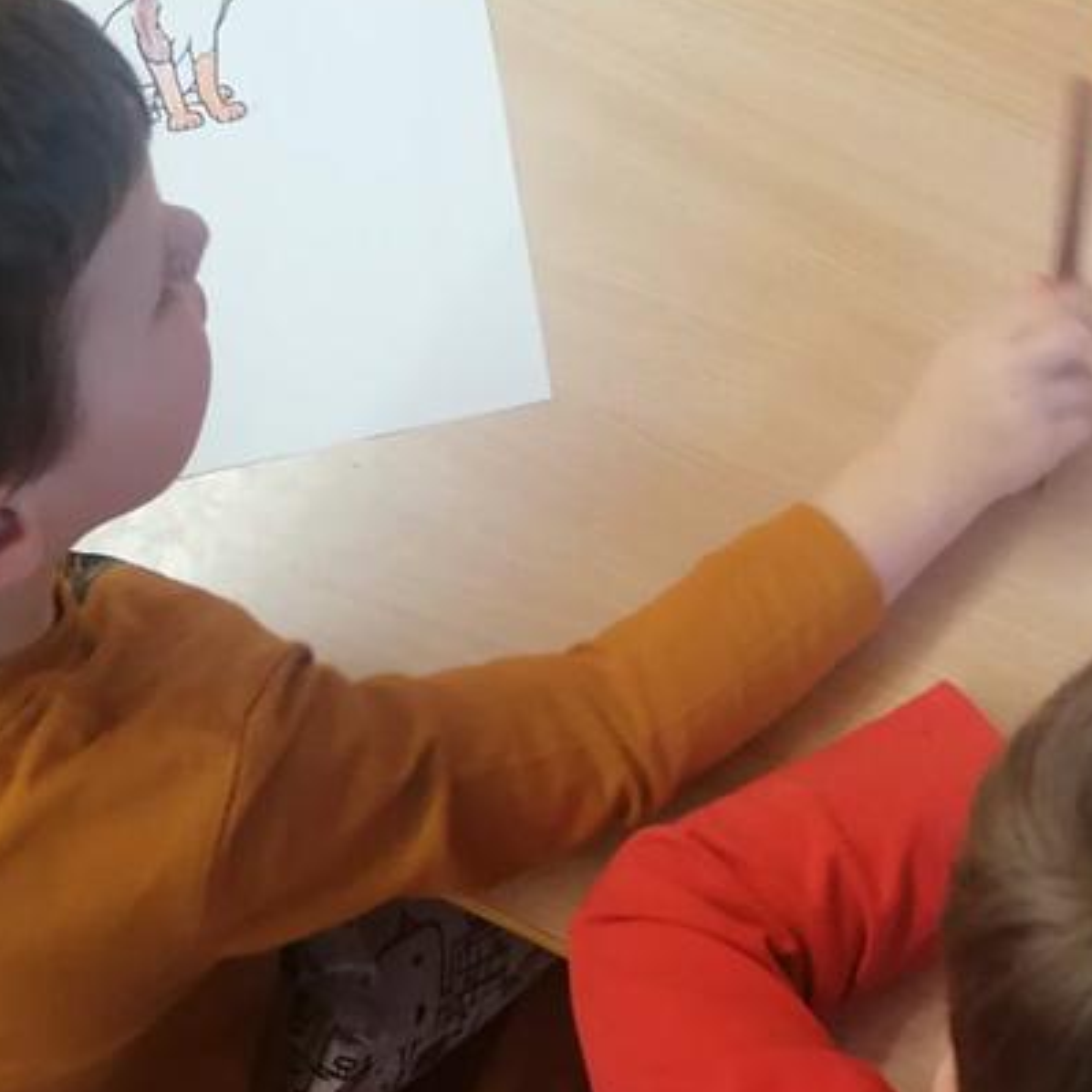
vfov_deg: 21.0
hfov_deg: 21.4
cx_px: 892
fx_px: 2855
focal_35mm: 80
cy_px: 25
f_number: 1.8
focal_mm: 4.75
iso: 160
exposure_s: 1/33.3
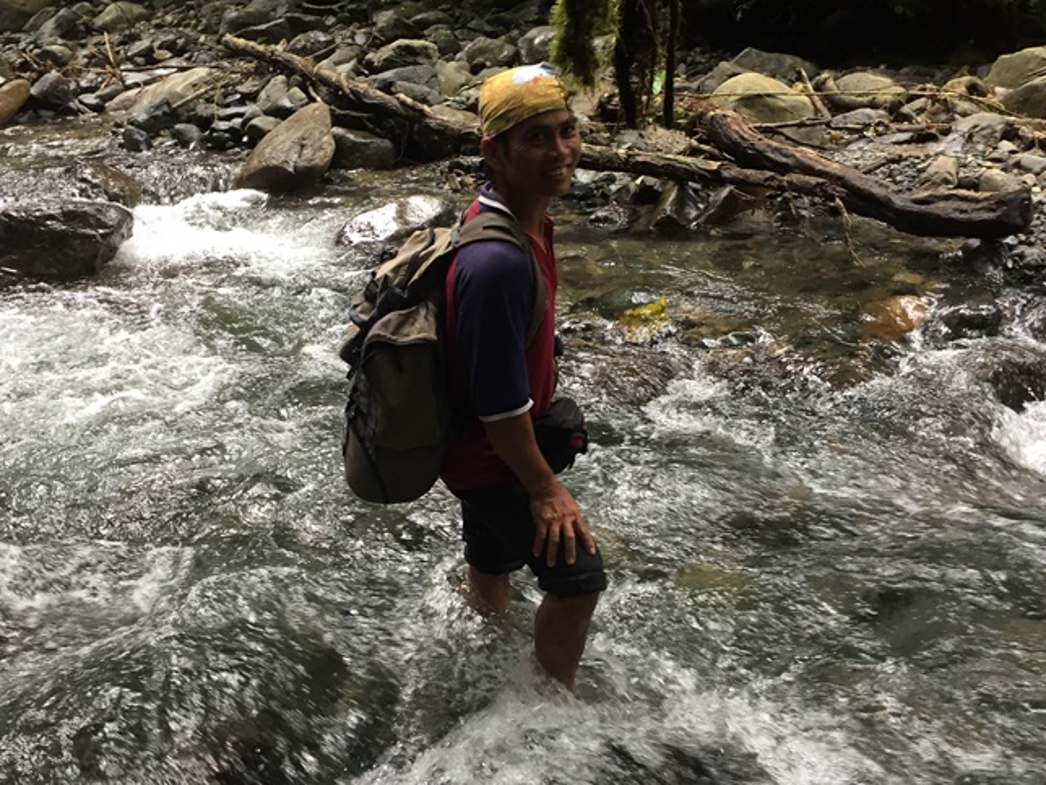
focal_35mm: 36
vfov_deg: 39.7
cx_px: 482
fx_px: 1088
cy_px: 382
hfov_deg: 51.3
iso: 64
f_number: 2.2
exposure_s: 1/33
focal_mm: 4.15
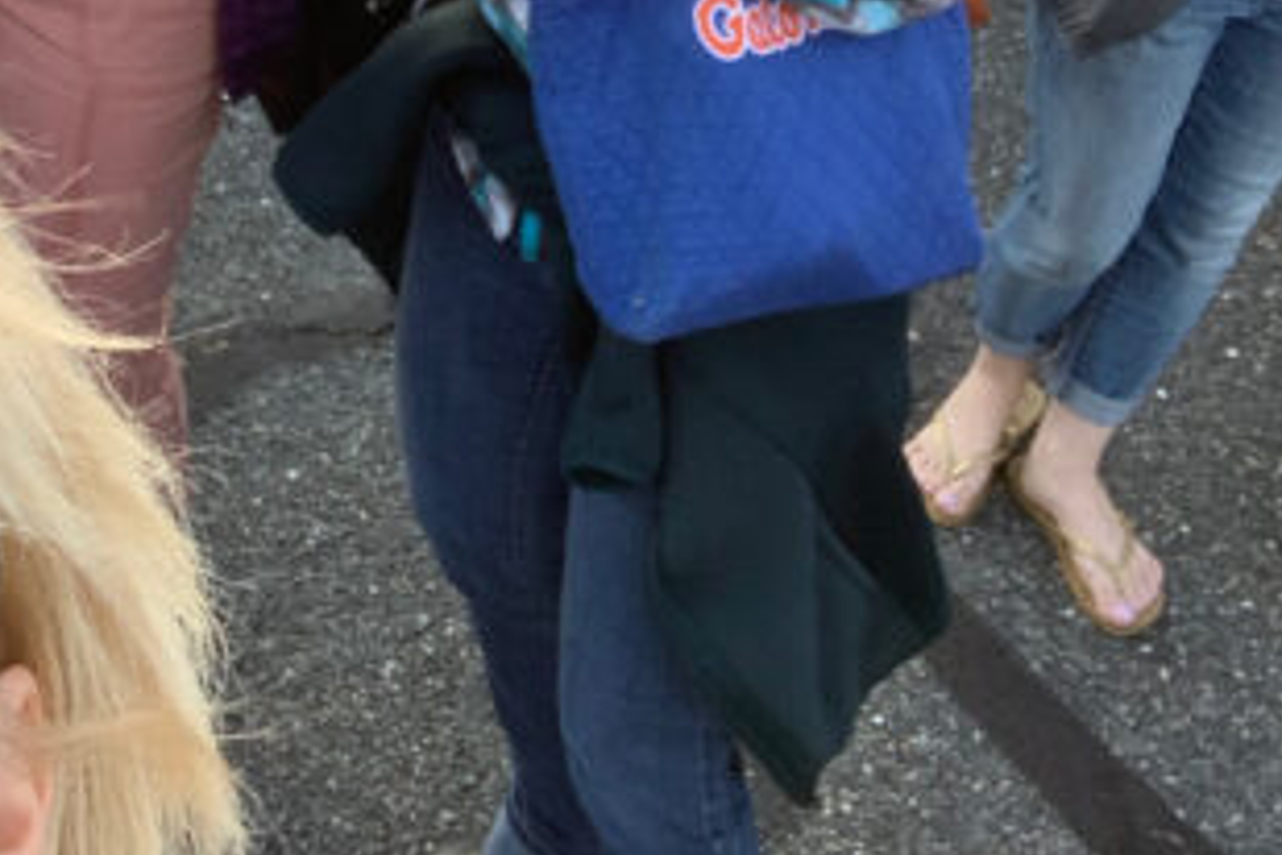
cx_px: 295
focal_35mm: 69
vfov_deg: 18.6
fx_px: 2457
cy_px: -203
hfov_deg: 28.7
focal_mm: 2.87
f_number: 2.2
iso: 64
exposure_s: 1/108
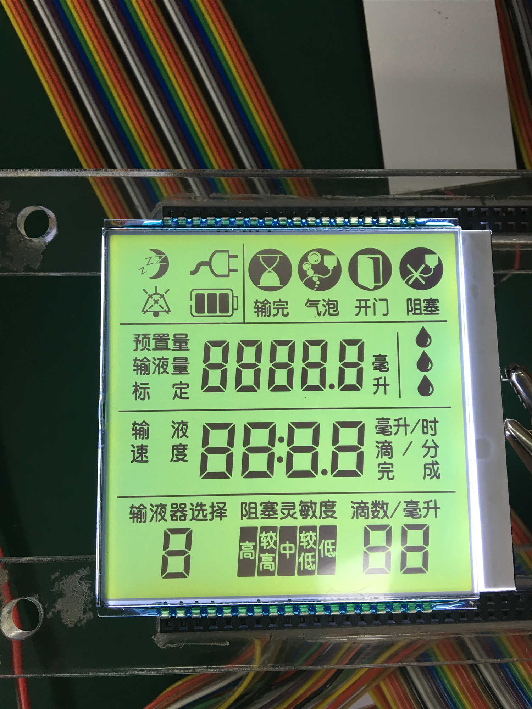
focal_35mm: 29
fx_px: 594
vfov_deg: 61.7
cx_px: 266
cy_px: 354
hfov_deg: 48.2
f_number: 2.2
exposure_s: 1/33
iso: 40
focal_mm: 4.15
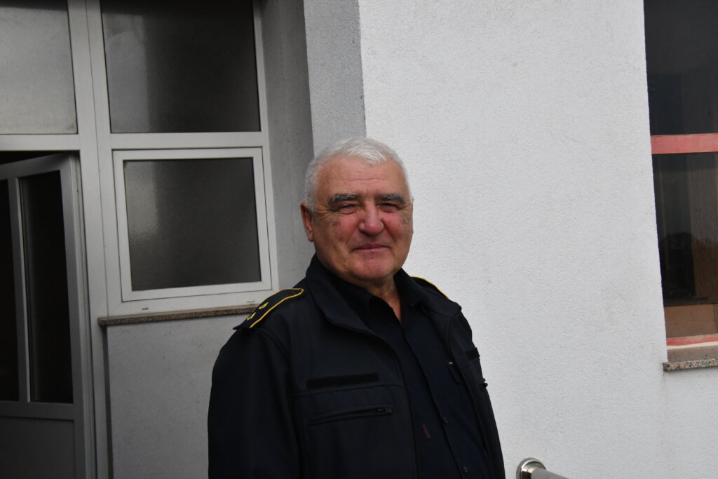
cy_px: 240
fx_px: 957
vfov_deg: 28.1
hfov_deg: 41.1
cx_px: 359
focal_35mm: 48
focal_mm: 32
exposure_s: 1/1000
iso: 3200
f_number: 16
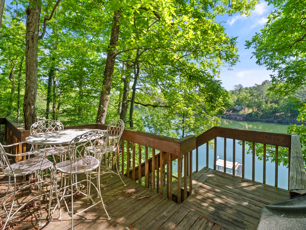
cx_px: 153
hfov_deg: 94.5
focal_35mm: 16
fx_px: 141
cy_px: 115
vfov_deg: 78.1
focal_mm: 8
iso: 400
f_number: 5.6
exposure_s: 1/125
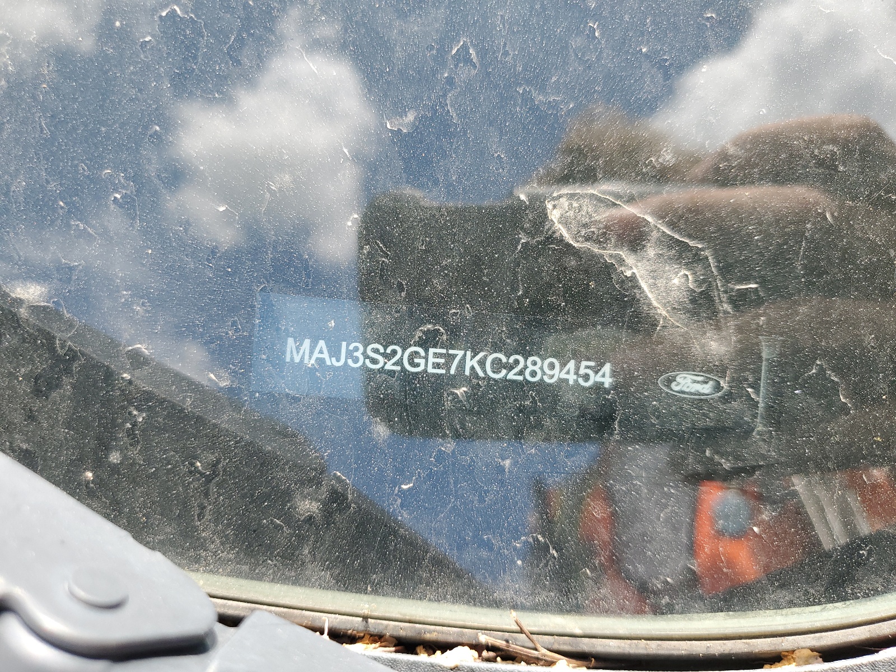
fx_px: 673
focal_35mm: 26
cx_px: 448
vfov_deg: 53.1
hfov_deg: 67.3
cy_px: 336
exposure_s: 1/385
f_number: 1.5
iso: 50
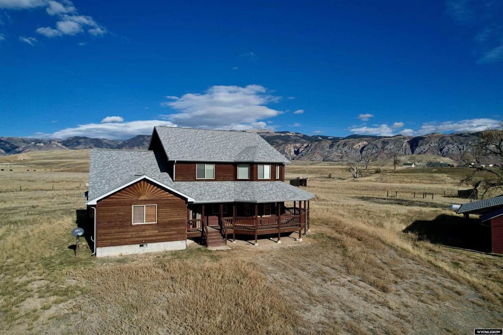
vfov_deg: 57.2
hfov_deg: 78.6
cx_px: 252
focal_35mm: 22
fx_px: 307
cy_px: 168
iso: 100
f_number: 2.8
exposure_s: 1/5000
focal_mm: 8.38
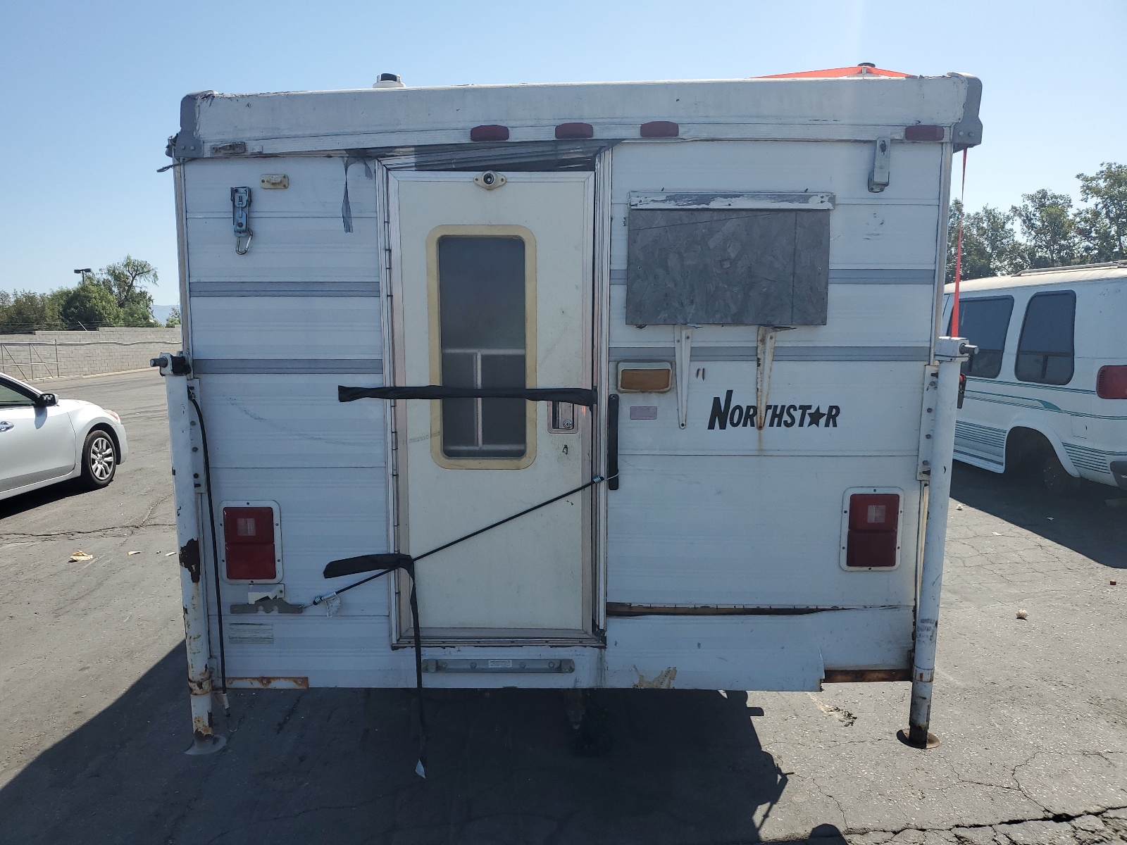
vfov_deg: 53.1
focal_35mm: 26
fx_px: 846
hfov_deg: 67.3
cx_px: 564
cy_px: 422
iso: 50
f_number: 1.5
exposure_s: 1/3333
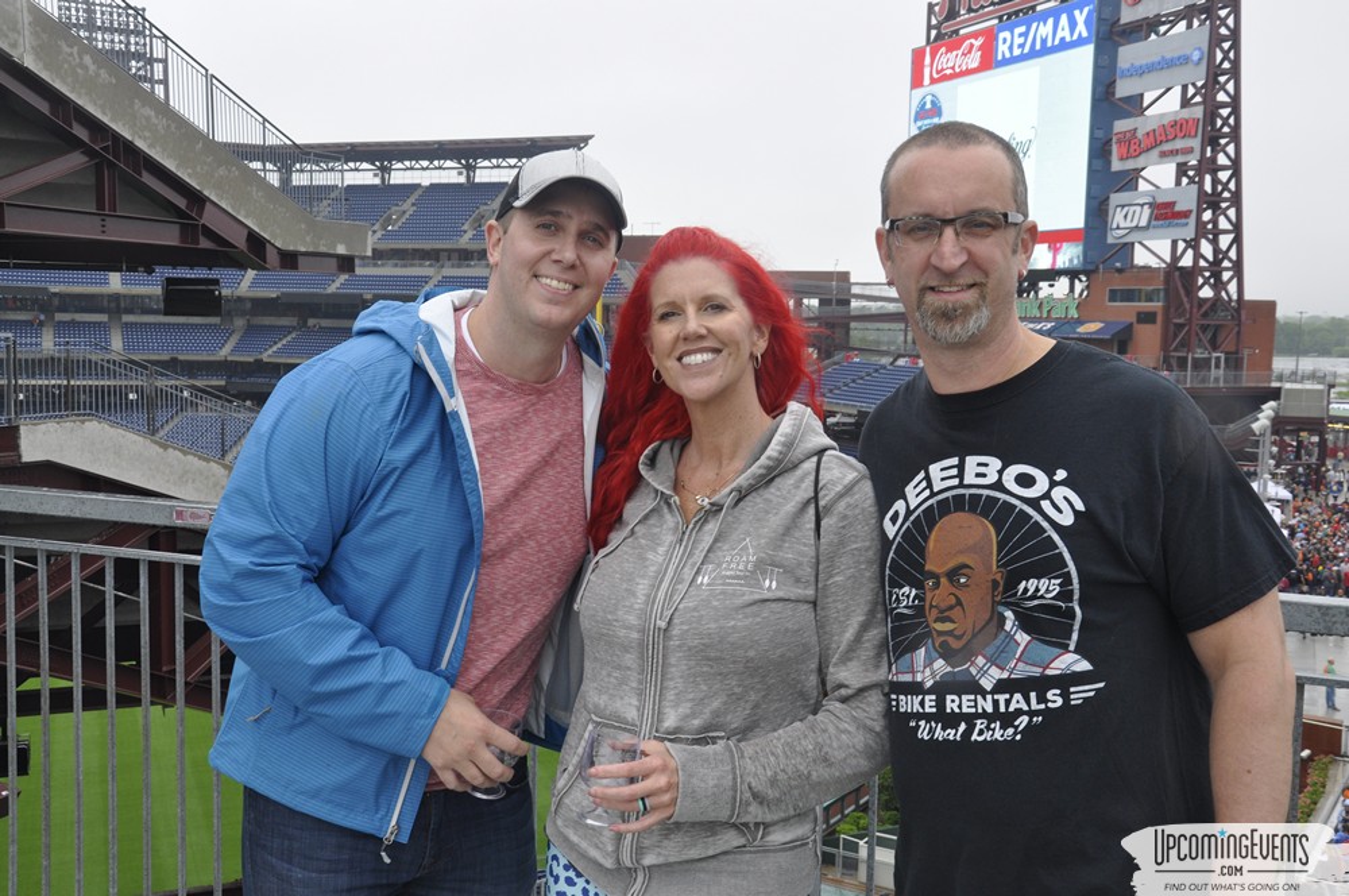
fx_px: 1460
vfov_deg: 34.1
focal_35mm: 39
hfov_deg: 49.6
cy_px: 448
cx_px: 674
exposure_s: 1/100
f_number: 10
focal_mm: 26
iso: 400
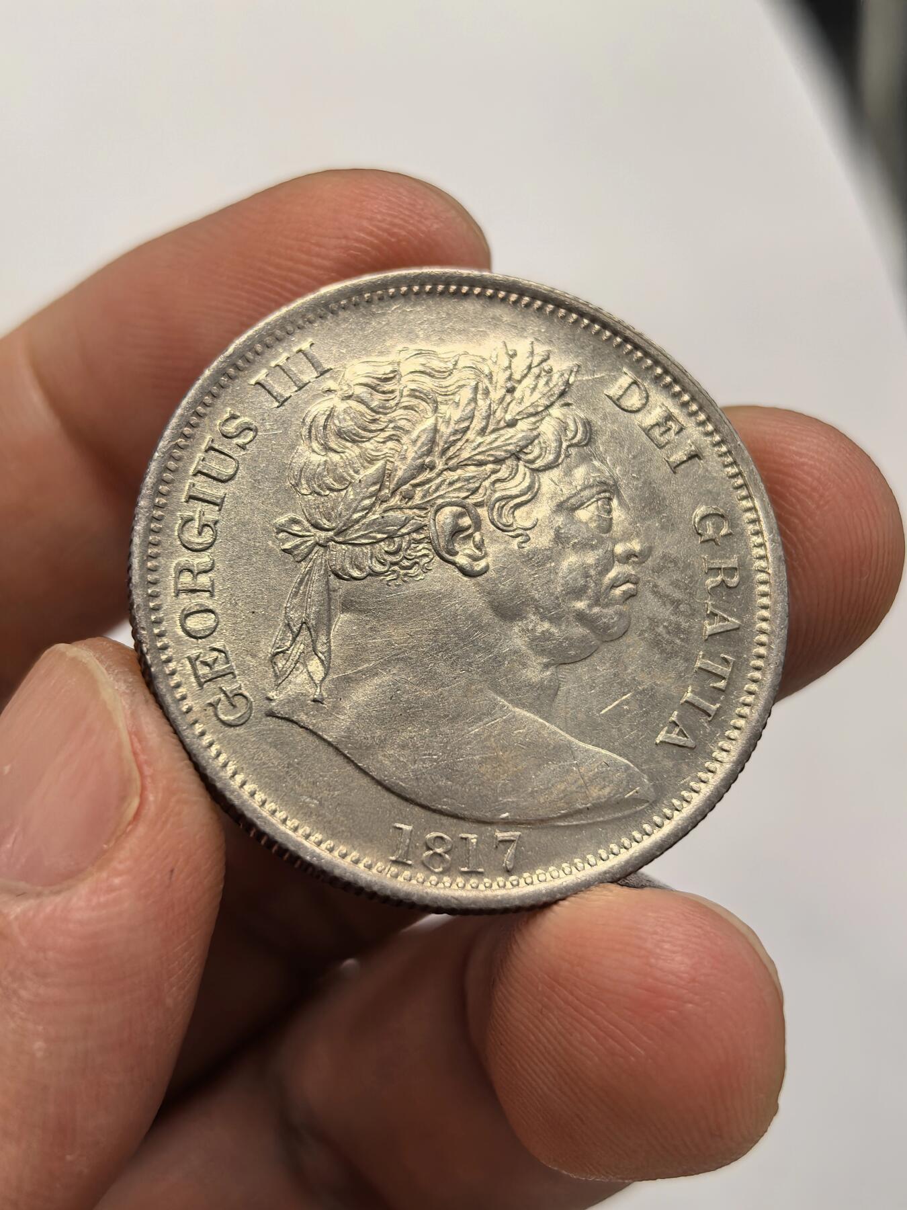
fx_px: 1887
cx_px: 454
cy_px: 605
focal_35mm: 54
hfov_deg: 27.0
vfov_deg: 35.5
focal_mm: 6.98
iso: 200
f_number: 2
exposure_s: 1/100
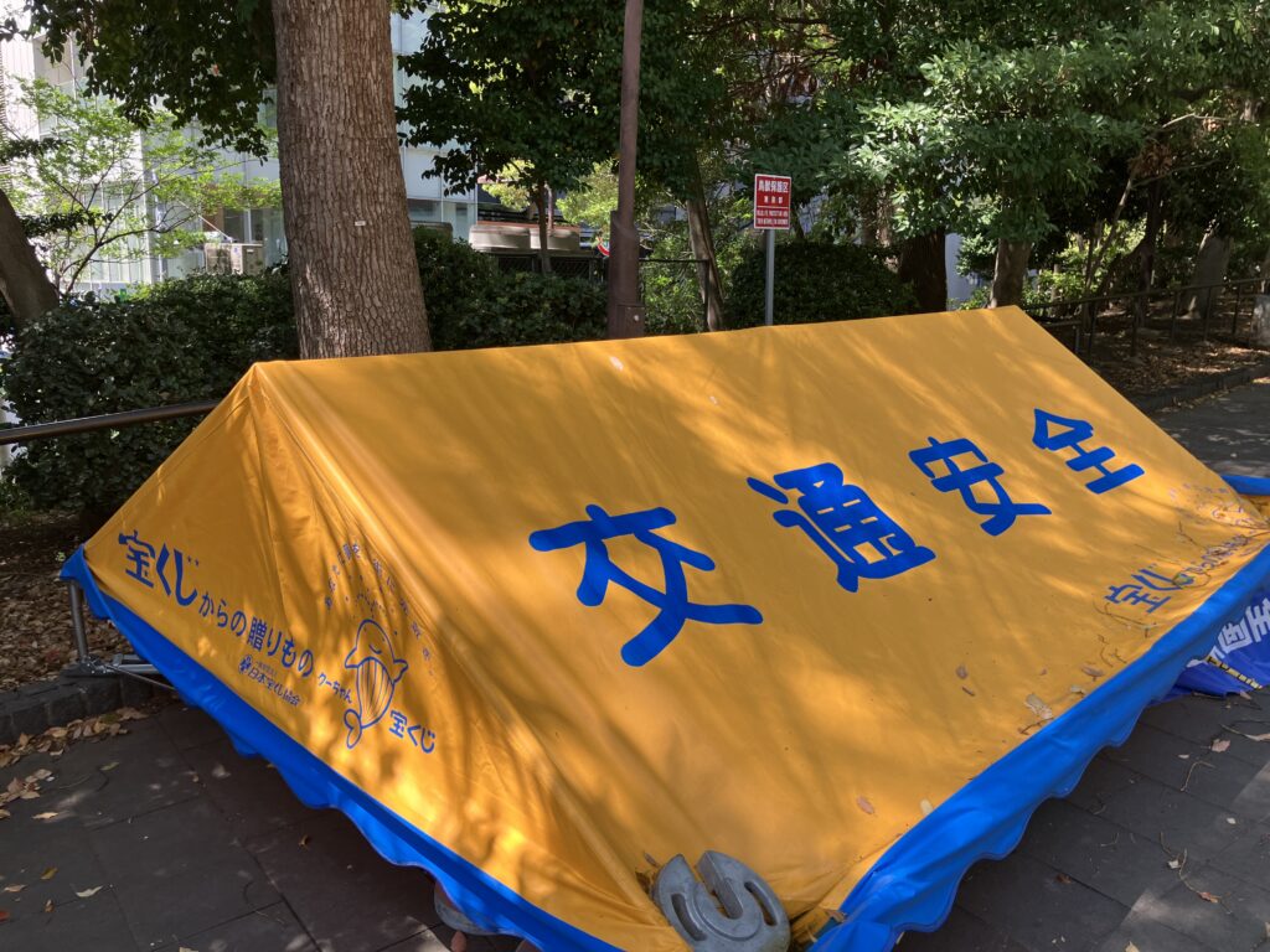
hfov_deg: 63.4
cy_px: 476
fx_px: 1027
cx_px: 635
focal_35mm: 28
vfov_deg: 49.7
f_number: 1.8
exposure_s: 1/471
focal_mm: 3.99
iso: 32
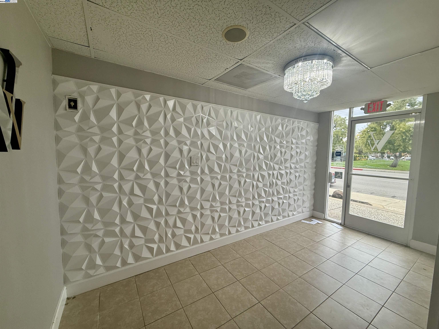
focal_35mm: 14
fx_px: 178
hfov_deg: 102.1
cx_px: 220
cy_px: 164
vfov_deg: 85.7
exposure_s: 1/120
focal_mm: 2.22
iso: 160
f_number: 2.2
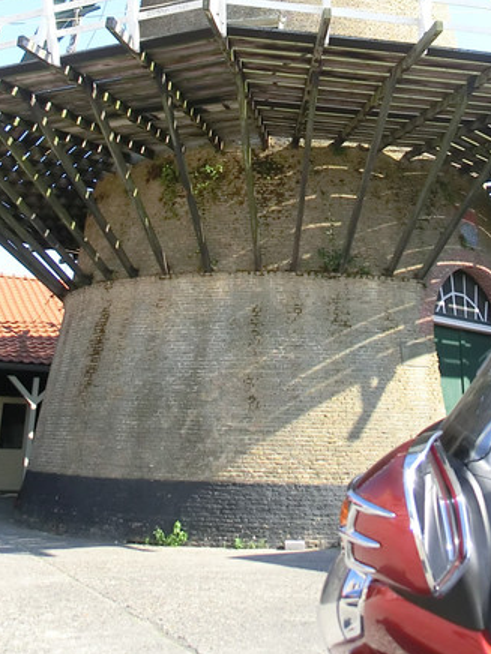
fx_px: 832
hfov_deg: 32.8
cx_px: 299
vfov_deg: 40.2
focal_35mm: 44
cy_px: 86
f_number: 3
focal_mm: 4.24
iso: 125
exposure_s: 1/500
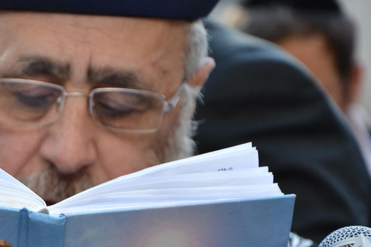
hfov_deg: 6.8
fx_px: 3121
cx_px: 24
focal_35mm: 303
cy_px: 159
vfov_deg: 4.5
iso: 320
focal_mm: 105
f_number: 5.6
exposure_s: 1/125
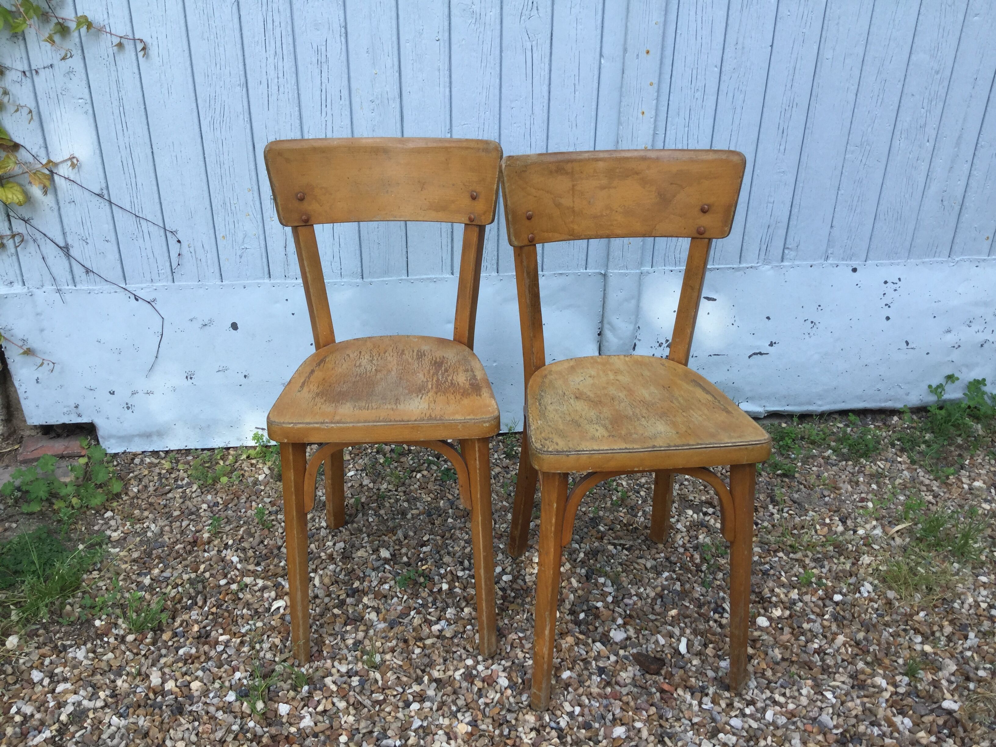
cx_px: 498
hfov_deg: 58.4
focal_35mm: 31
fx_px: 892
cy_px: 374
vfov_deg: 45.4
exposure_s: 1/317
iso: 25
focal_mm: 3.3
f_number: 2.4
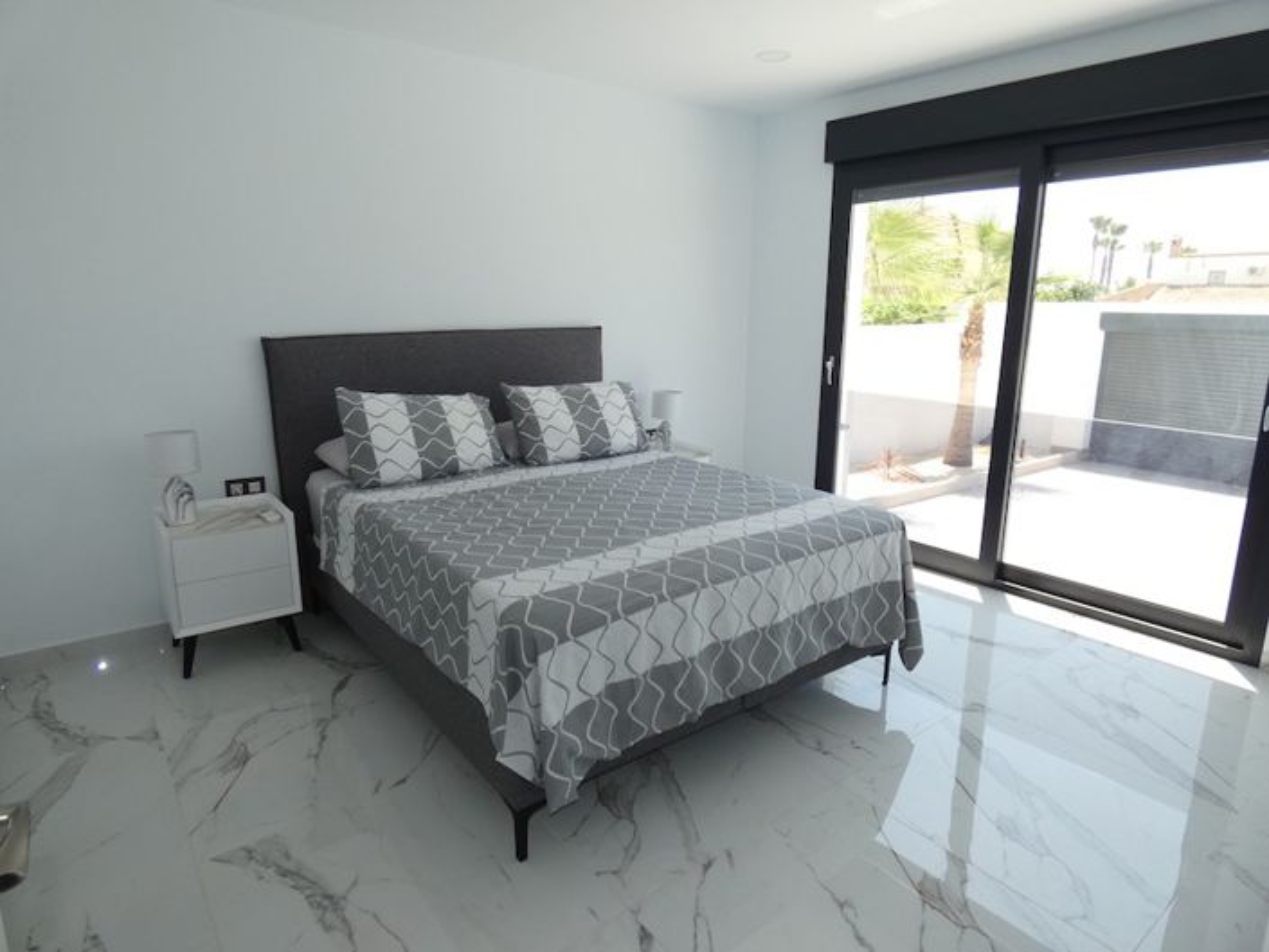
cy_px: 476
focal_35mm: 20
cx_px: 634
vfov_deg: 66.0
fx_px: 733
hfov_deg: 81.7
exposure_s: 1/320
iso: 80
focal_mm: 3.6
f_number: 2.8
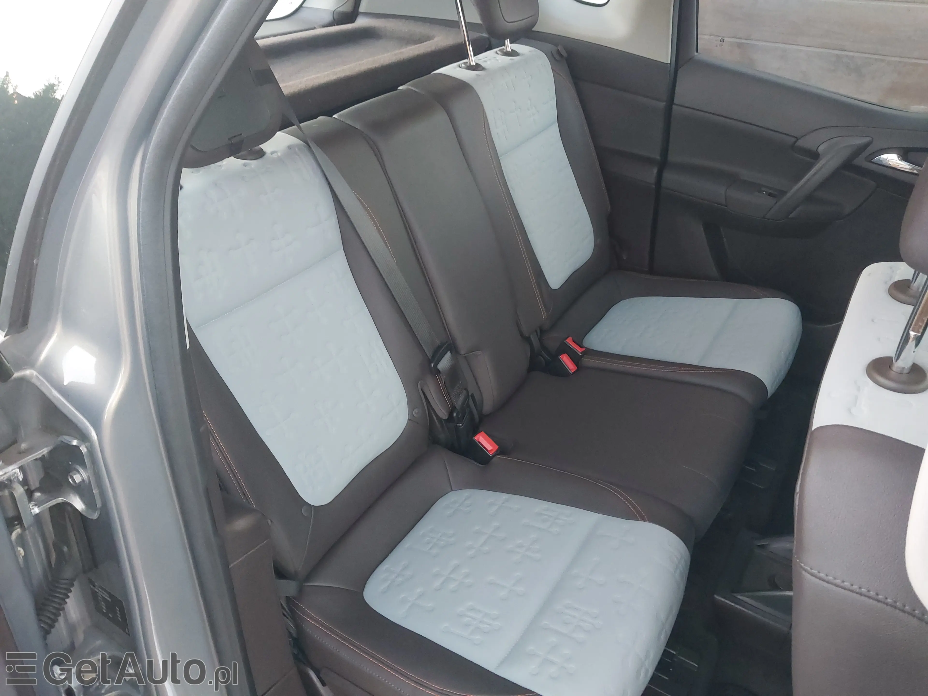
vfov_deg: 46.8
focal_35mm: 30
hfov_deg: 60.0
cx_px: 464
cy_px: 348
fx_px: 804
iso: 400
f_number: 1.8
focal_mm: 4.6
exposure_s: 1/60
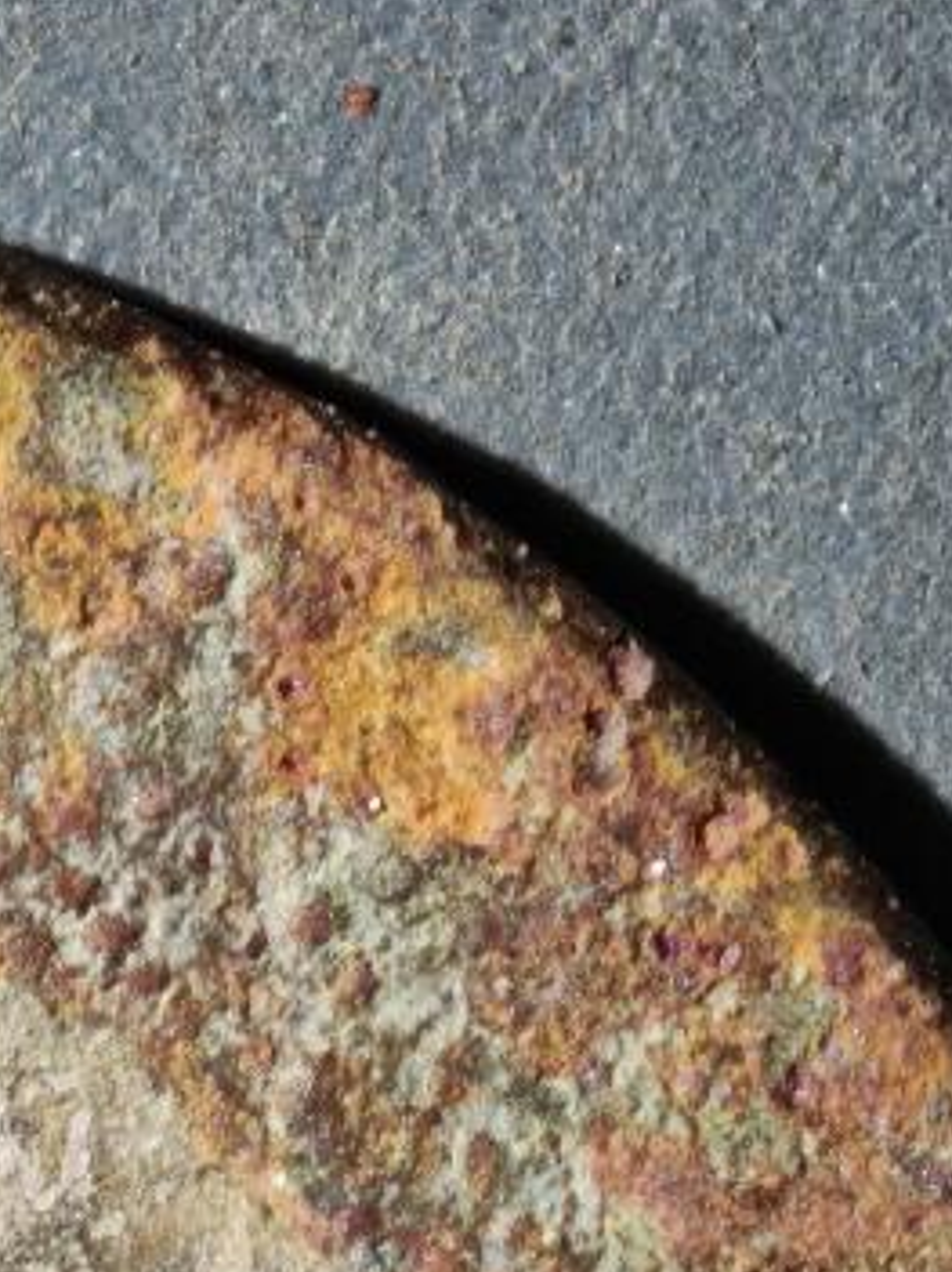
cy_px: 1710
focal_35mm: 498
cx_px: -818
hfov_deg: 3.0
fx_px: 18272
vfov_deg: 4.0
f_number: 2
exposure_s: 1/100
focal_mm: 9
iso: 125
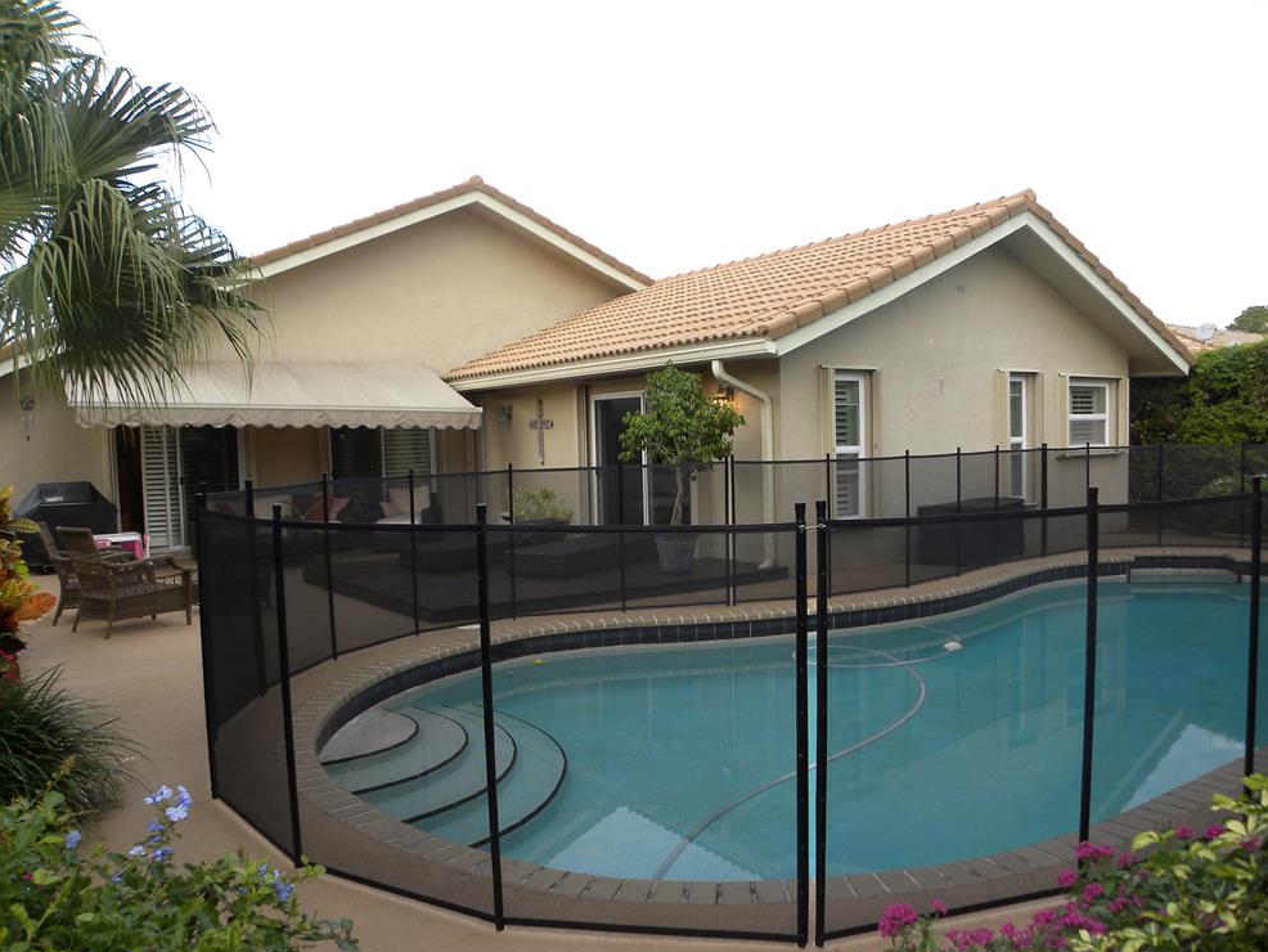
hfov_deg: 65.3
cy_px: 493
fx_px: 989
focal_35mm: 27
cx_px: 637
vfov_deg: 51.4
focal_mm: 4.6
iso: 64
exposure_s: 1/92
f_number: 3.2
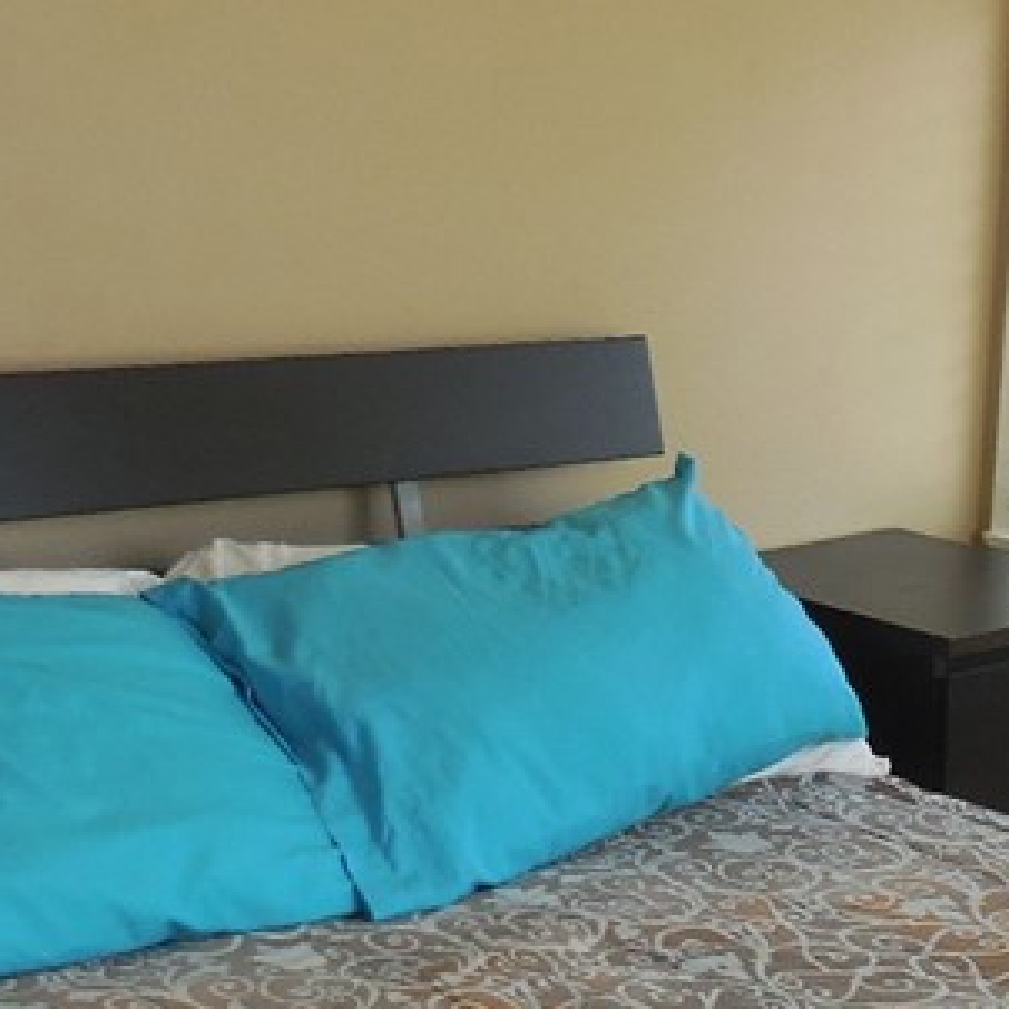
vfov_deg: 22.6
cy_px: 869
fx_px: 2473
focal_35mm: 75
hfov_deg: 22.6
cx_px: 872
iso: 125
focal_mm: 4.5
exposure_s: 1/160
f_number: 3.3
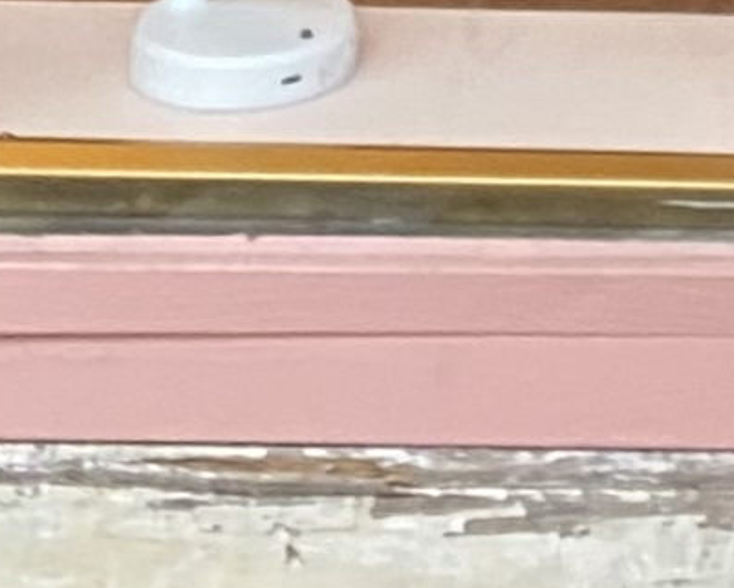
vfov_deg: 4.9
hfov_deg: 7.0
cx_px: 2010
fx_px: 5541
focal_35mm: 255
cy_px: -2436
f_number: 1.8
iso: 125
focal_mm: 4.25
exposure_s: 1/60
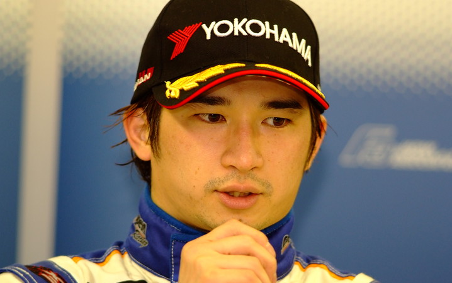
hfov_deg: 7.6
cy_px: 141
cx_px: 226
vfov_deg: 4.8
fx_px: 3400
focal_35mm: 276
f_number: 2.8
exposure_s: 1/125
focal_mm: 180
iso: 800
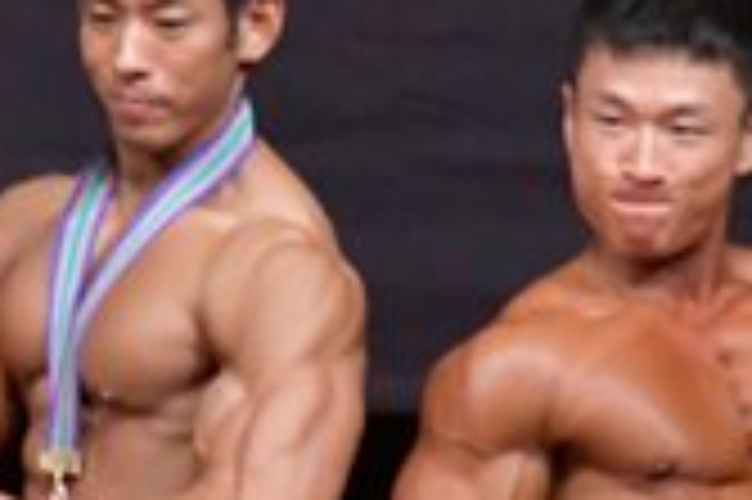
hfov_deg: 1.6
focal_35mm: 1256
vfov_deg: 1.1
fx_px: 26210
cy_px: 617
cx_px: 381
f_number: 5.6
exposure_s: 1/400
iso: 4000
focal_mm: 180
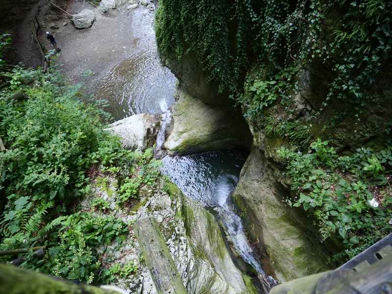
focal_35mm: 24
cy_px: 147
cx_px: 196
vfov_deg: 56.8
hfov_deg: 71.6
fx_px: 272
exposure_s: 1/60
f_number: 2.8
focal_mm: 12
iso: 800
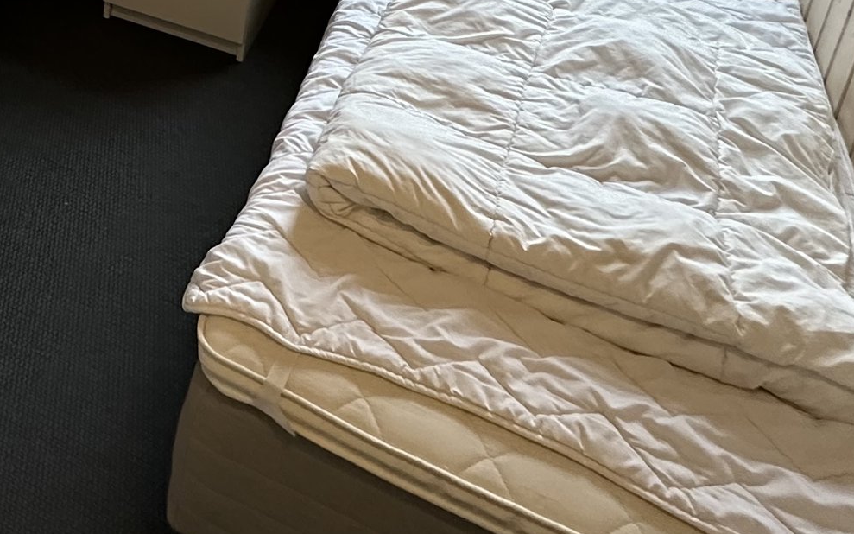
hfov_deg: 38.3
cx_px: -40
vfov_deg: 23.8
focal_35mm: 45
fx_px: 1047
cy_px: -226
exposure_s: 1/100
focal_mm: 2.22
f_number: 2.2
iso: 250
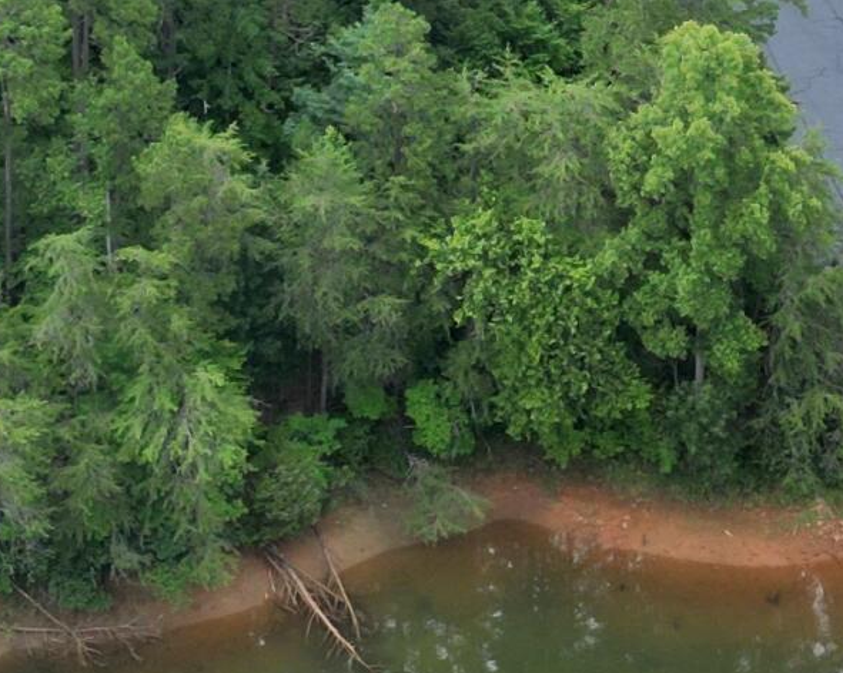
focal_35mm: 119
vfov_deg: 12.0
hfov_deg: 16.2
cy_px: -496
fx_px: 2967
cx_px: 499
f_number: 1.7
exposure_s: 1/800
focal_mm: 6.72
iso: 100
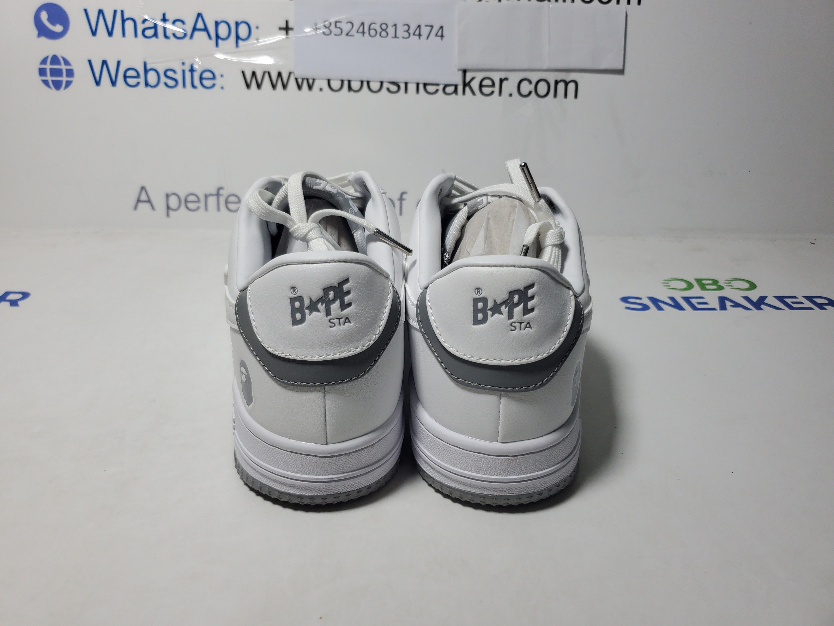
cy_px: 313
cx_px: 417
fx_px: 626
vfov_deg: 53.1
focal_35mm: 26
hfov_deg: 67.3
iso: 50
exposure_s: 1/604
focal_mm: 4.3
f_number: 1.5
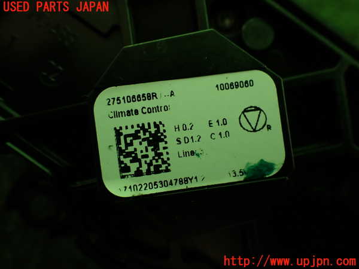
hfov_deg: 60.0
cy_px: 134
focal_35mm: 30
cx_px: 180
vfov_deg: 46.8
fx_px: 311
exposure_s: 1/125
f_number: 2.3
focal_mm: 5.4
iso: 100
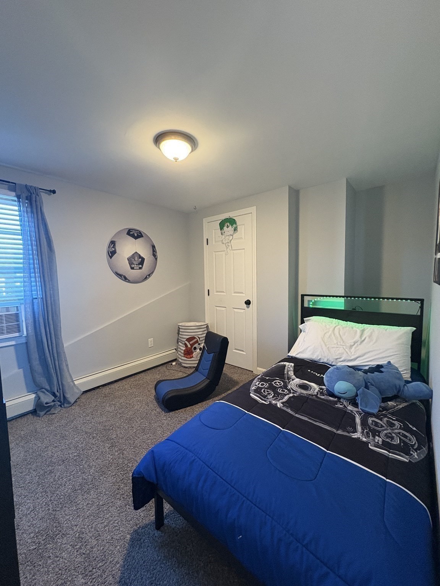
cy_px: 293
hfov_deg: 85.7
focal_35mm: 14
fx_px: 237
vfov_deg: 102.1
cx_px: 220
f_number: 2.2
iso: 400
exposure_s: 1/60
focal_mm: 2.22
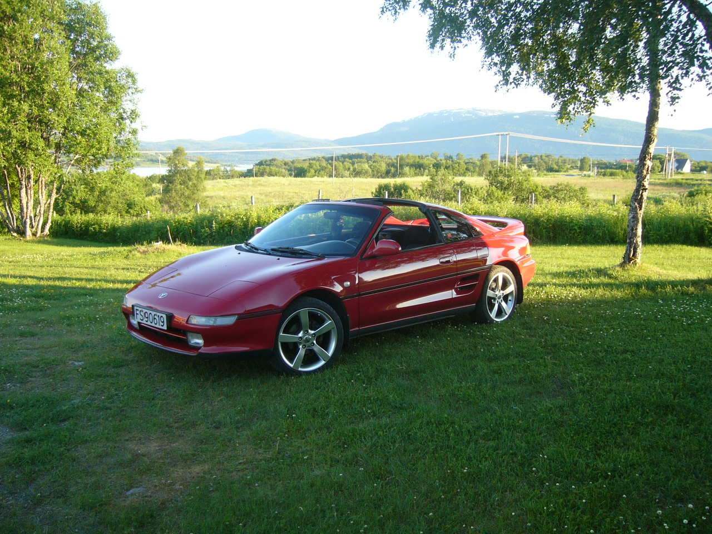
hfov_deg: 52.6
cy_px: 267
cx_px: 356
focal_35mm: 35
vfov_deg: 40.7
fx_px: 720
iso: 50
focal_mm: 5.8
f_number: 2.8
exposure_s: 1/100
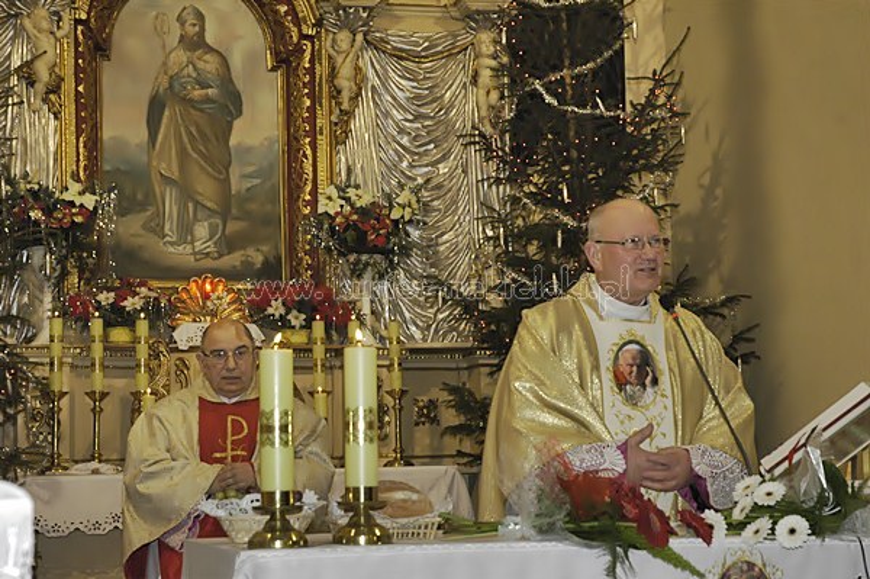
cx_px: 435
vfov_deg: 18.9
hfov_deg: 28.1
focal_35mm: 72
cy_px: 290
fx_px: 1739
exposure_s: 1/60
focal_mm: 48
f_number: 7.1
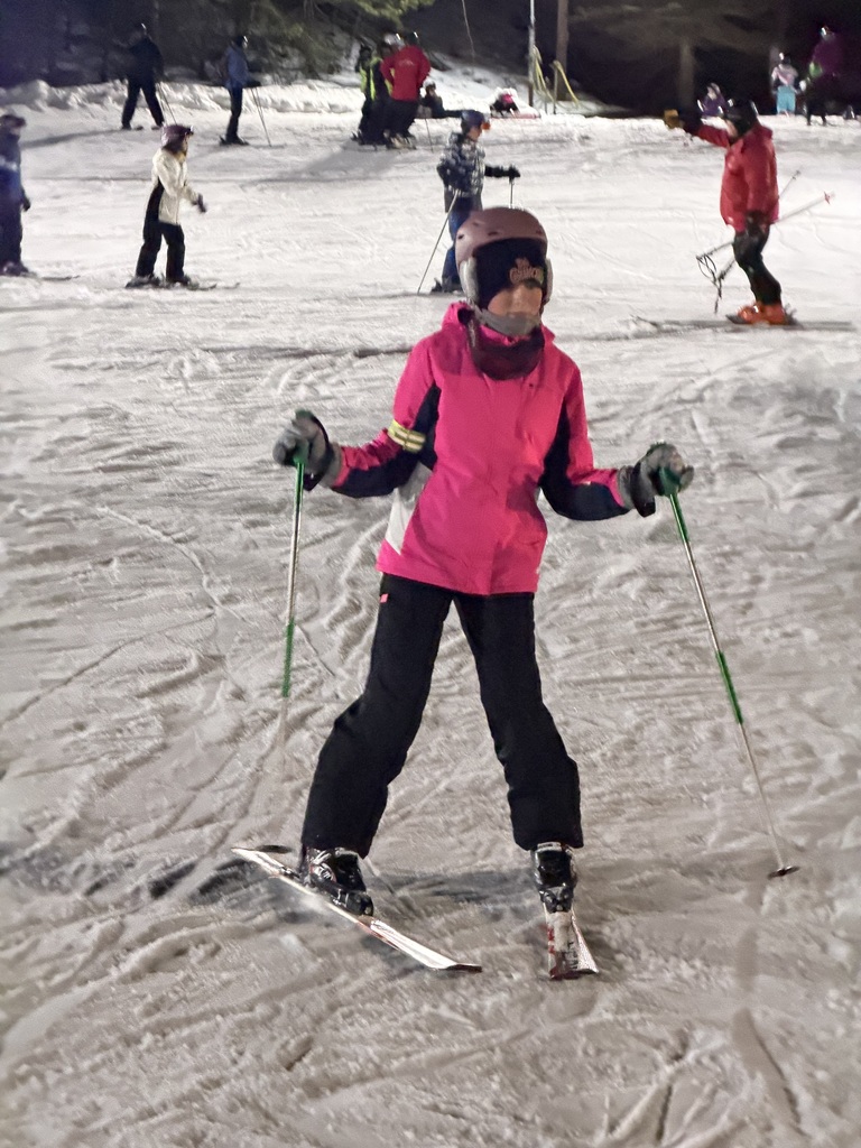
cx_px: 430
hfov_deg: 14.8
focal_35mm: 100
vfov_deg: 19.6
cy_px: 574
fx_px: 3316
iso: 1250
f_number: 2.8
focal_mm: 16.89
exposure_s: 1/30
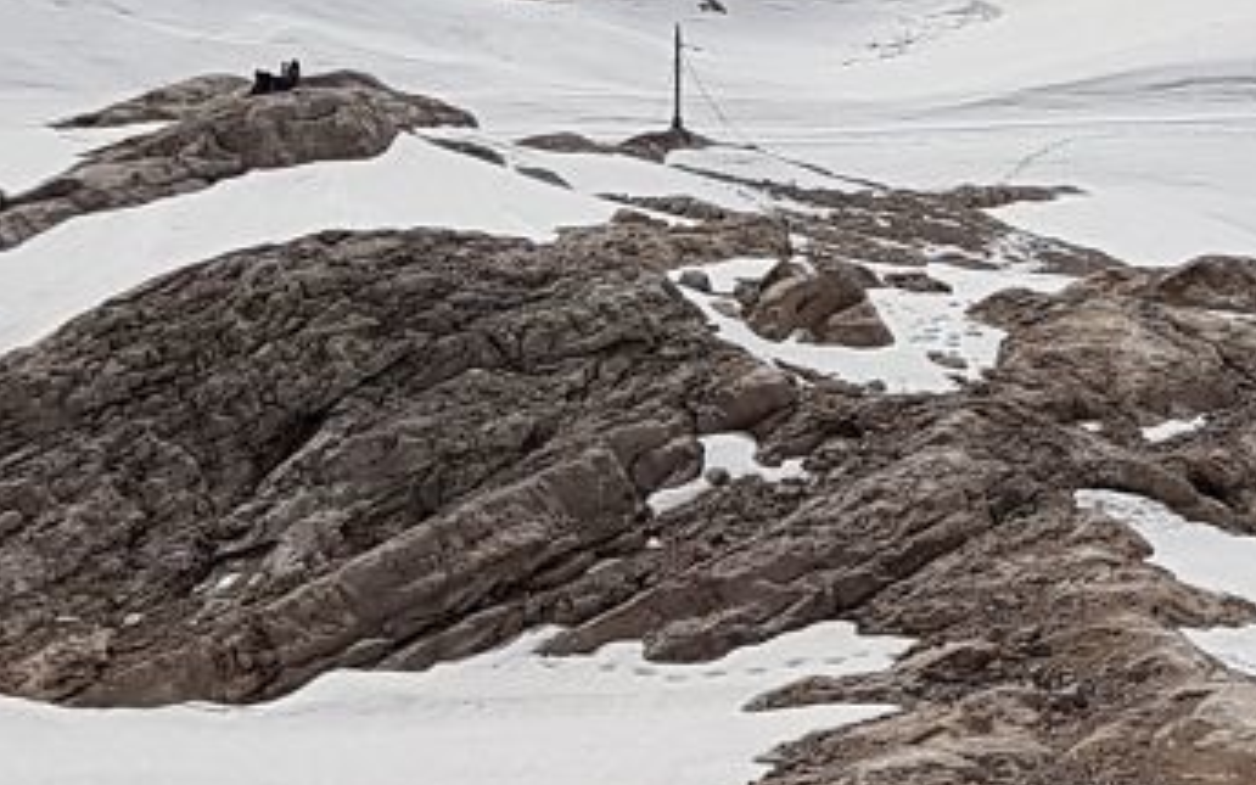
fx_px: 4381
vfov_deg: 9.9
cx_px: 1866
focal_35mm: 128
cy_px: -420
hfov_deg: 15.1
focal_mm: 4.2
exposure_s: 1/12288
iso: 50
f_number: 1.7
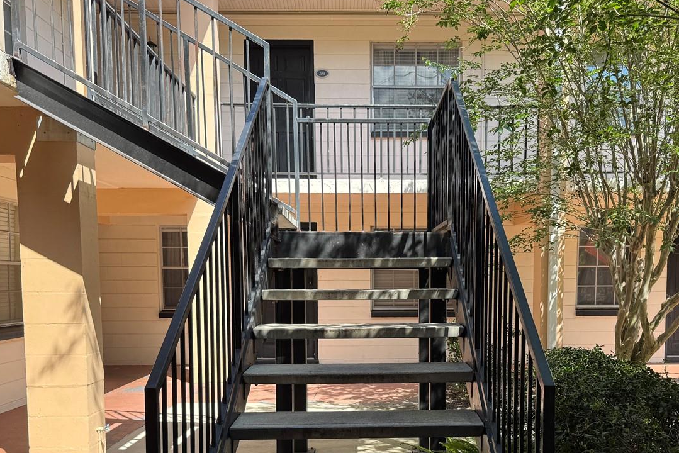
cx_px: 384
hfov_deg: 51.7
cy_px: 338
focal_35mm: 37
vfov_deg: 35.2
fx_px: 698
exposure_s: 1/1042
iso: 80
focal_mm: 6.76
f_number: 1.78
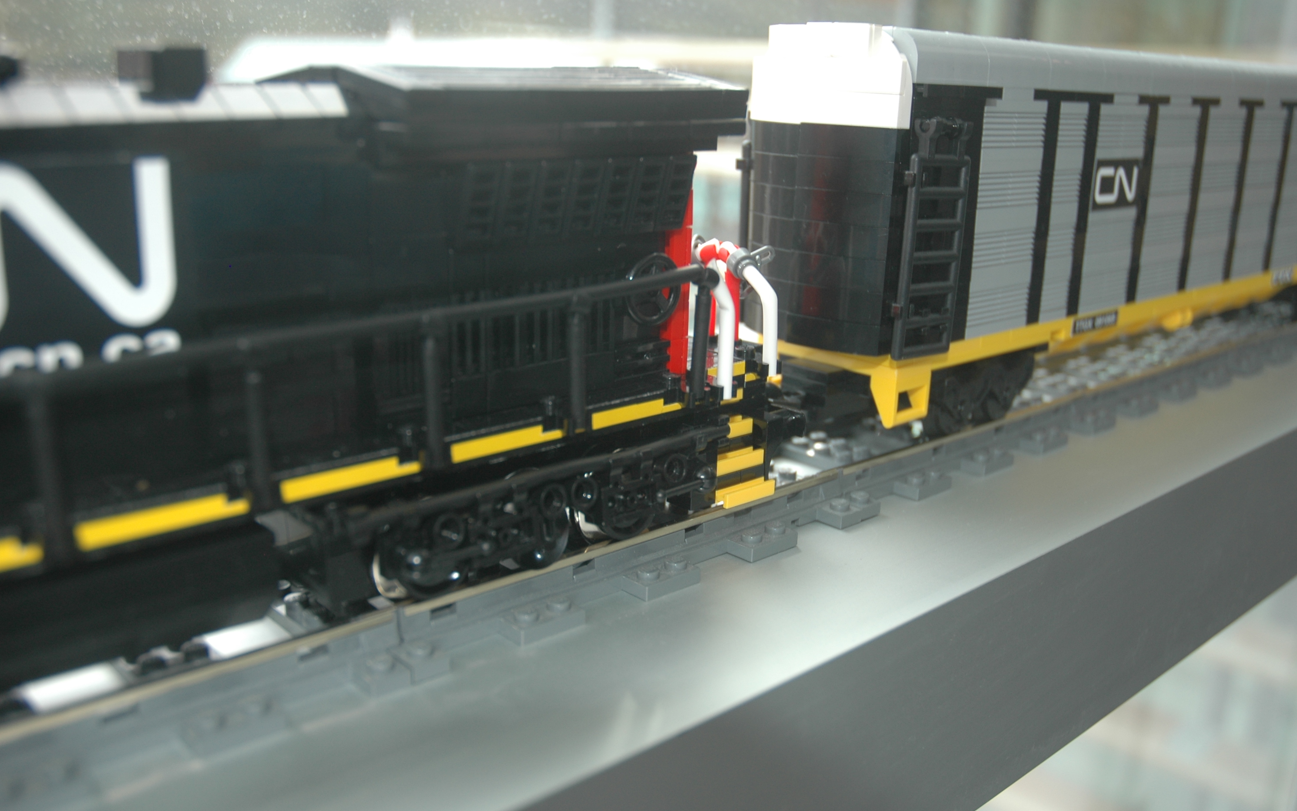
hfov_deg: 52.7
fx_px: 1308
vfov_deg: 34.4
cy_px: 411
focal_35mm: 37
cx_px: 652
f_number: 3.8
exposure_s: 1/80
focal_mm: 24
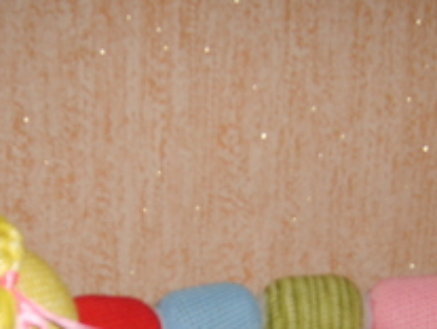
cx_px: 224
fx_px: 961
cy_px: 333
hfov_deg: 25.6
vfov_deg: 18.9
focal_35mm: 76
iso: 100
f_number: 2.8
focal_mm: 5.8
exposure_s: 1/45
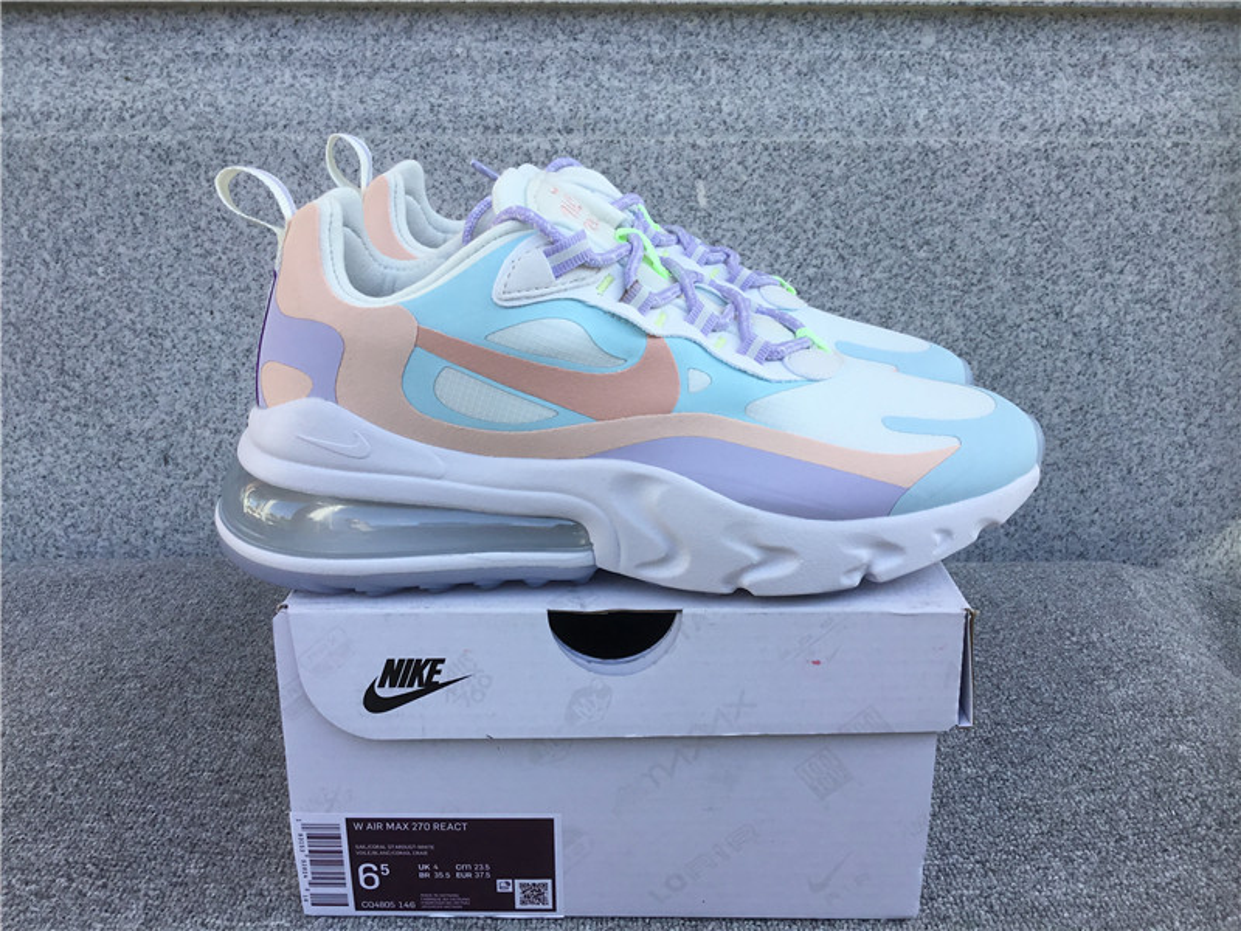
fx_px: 1111
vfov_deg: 45.4
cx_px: 620
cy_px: 466
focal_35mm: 31
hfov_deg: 58.4
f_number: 2.4
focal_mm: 3.3
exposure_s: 1/318
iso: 25
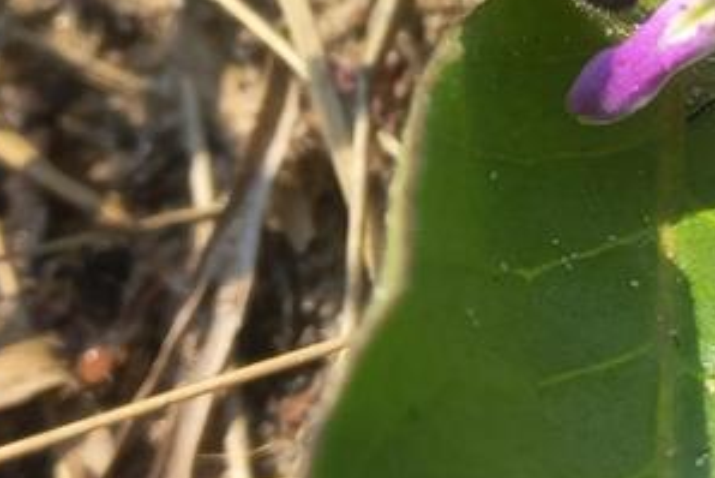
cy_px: -98
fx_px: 2404
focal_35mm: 121
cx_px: 632
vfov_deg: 11.1
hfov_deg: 16.7
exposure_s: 1/317
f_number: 1.8
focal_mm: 4.6
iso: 25
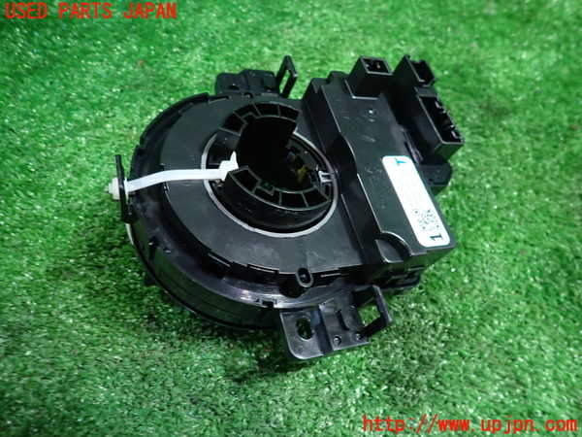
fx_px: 420
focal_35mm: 25
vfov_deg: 54.9
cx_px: 291
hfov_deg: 69.4
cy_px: 218
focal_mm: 4.5
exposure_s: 1/30
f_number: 2
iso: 400
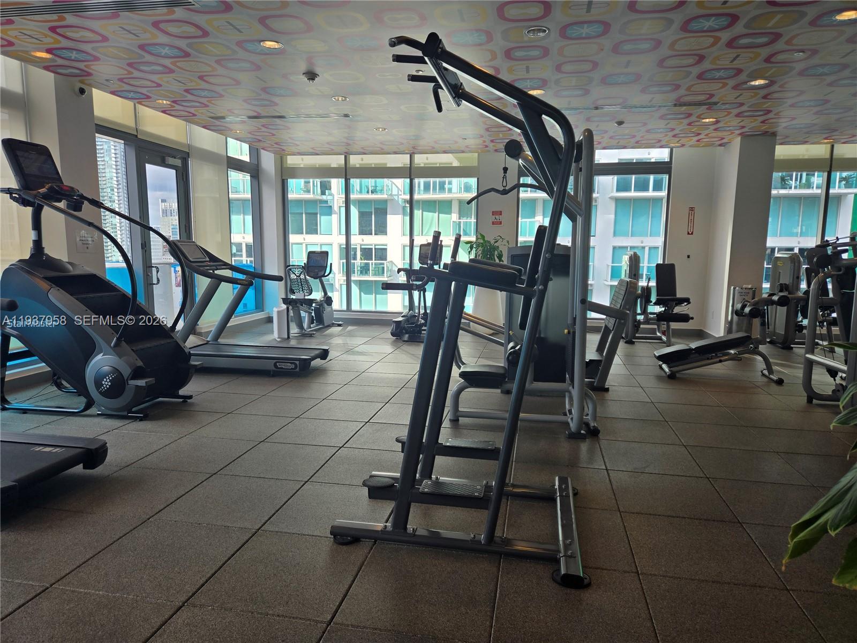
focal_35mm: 23
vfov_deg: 58.9
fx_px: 569
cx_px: 428
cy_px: 322
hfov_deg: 73.9
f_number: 1.8
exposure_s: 1/303
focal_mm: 5.4
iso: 25
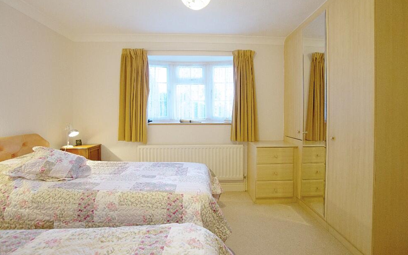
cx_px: 212
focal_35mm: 16
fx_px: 178
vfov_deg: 71.2
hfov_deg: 97.8
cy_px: 118
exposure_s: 1/160
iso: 640
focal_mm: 10
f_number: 4
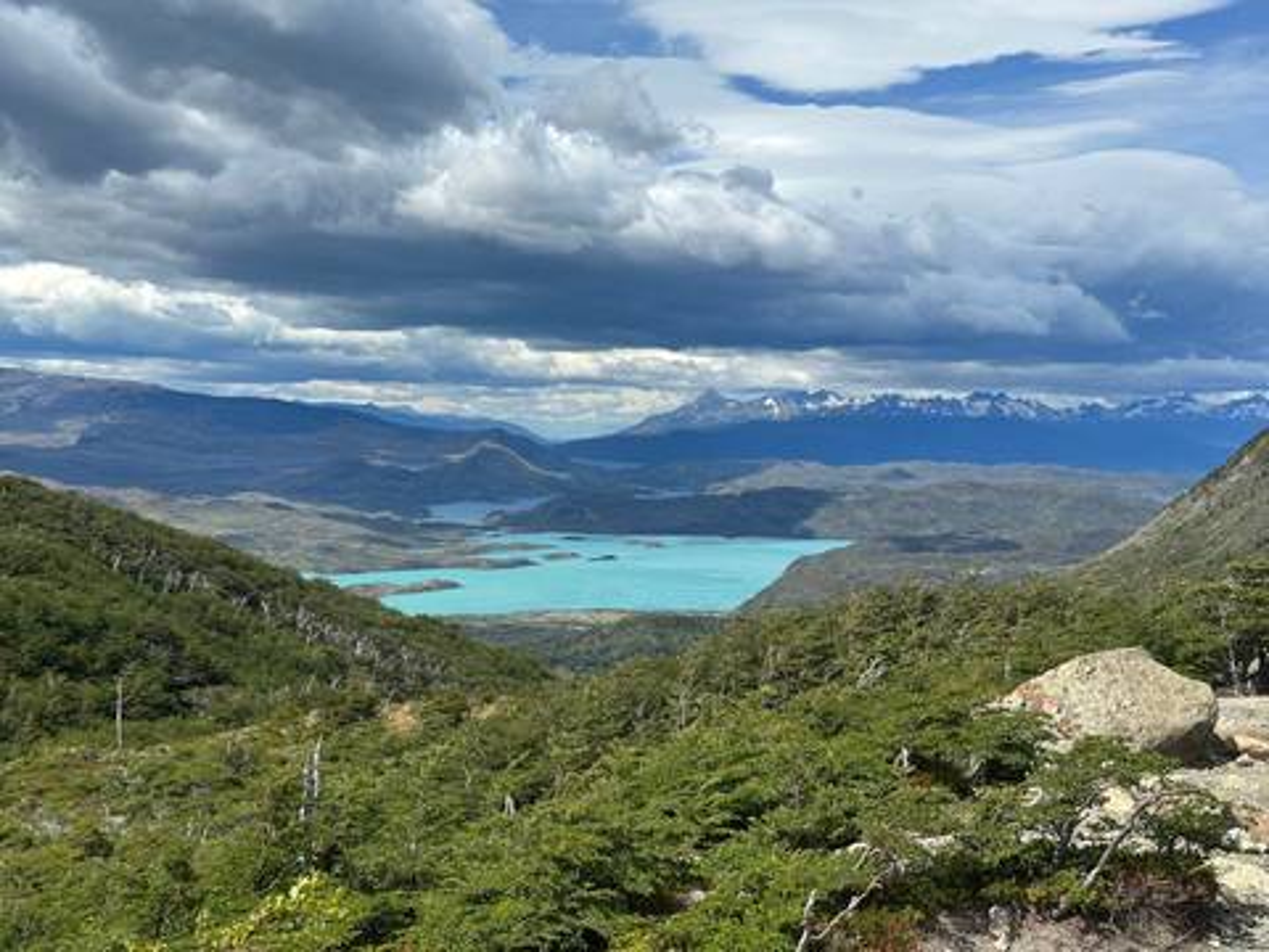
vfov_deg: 30.3
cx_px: 634
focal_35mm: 48
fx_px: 1760
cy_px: 476
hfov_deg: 39.7
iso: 64
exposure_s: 1/7092
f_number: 1.78
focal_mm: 6.86
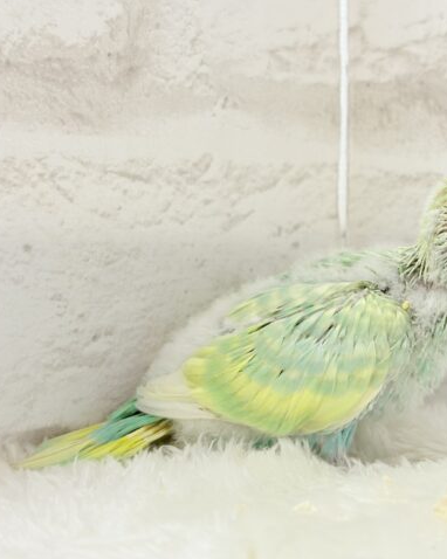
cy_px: 280
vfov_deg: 27.9
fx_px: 1125
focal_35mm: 68
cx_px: 360
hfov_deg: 22.2
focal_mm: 5.96
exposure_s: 1/100
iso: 80
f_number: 1.6
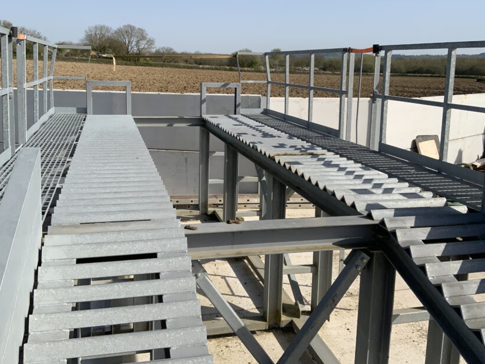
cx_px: 241
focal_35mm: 36
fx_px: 504
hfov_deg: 51.3
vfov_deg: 39.5
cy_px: 143
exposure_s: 1/2227
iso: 16
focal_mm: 3
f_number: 1.8
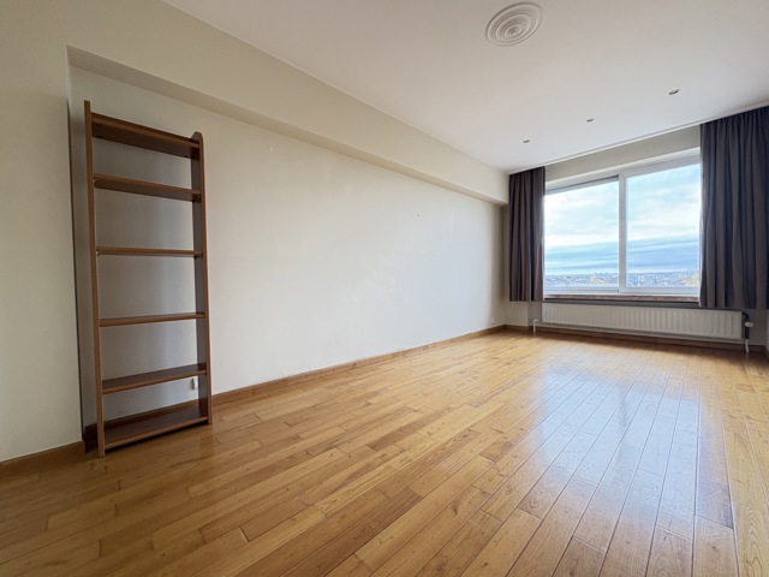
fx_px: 311
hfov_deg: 102.1
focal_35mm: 14
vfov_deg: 85.7
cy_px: 288
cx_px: 384
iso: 250
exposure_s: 1/86
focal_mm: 2.22
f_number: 2.2
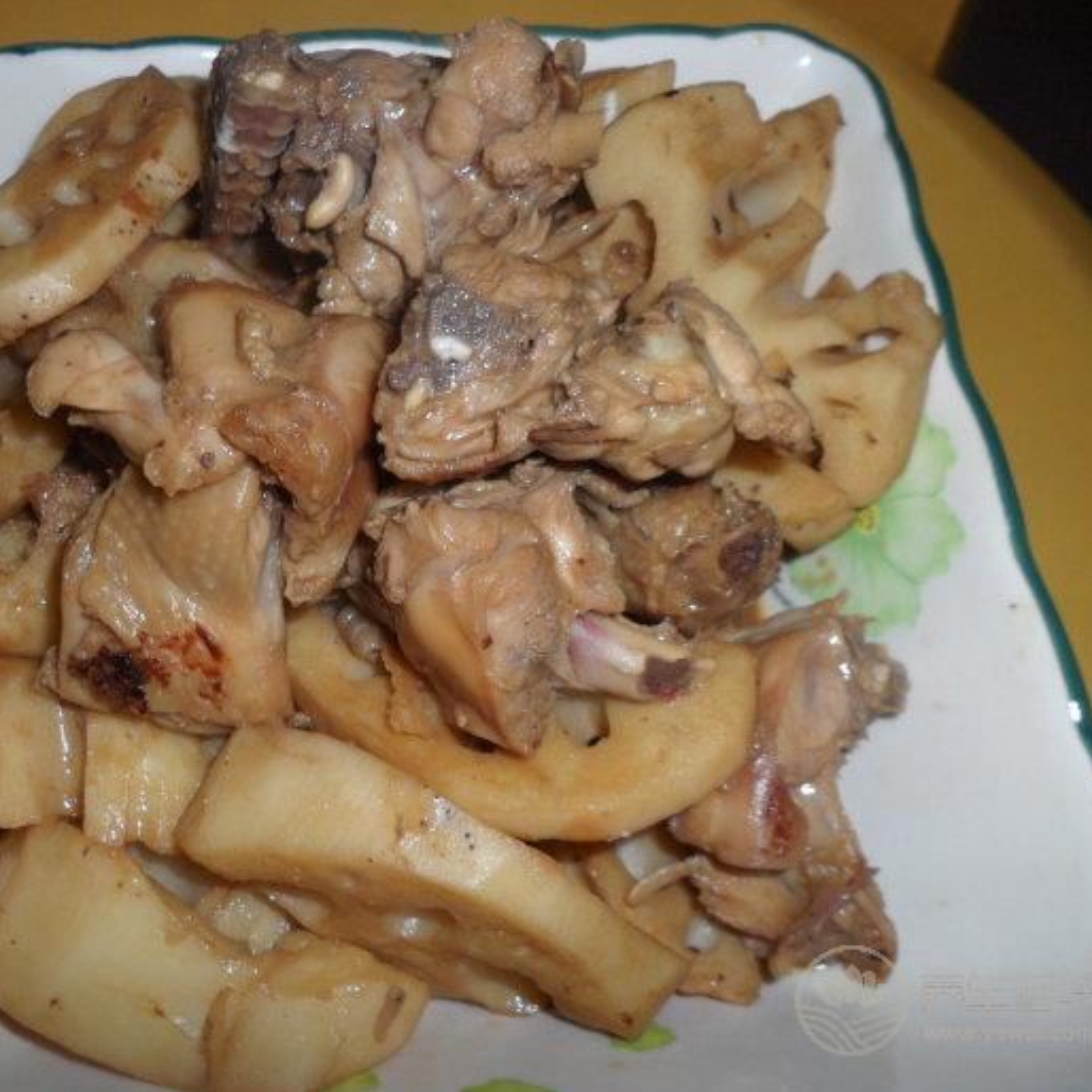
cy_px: 547
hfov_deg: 50.4
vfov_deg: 51.1
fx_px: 1142
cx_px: 389
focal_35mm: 32
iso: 100
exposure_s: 1/15
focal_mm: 4.9
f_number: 8.9
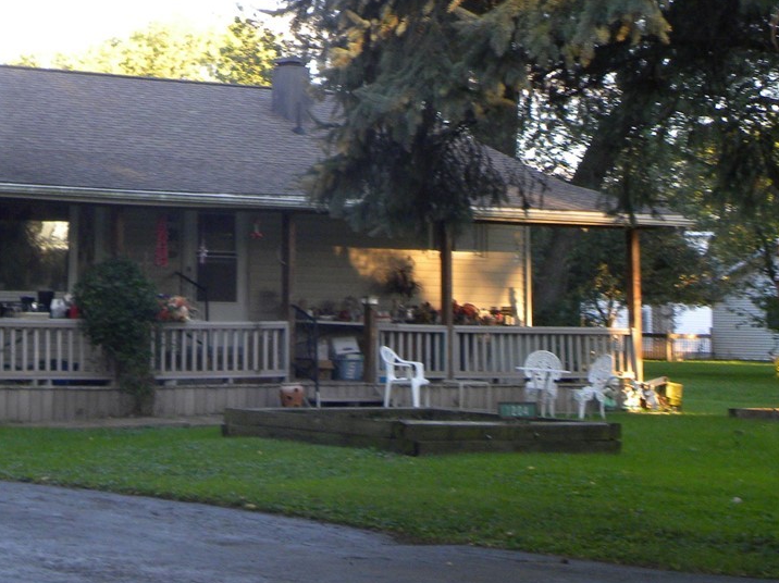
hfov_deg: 23.4
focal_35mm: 83
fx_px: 1867
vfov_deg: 17.8
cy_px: 292
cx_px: 224
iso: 149
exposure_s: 1/55.2
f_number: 4
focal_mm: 10.3
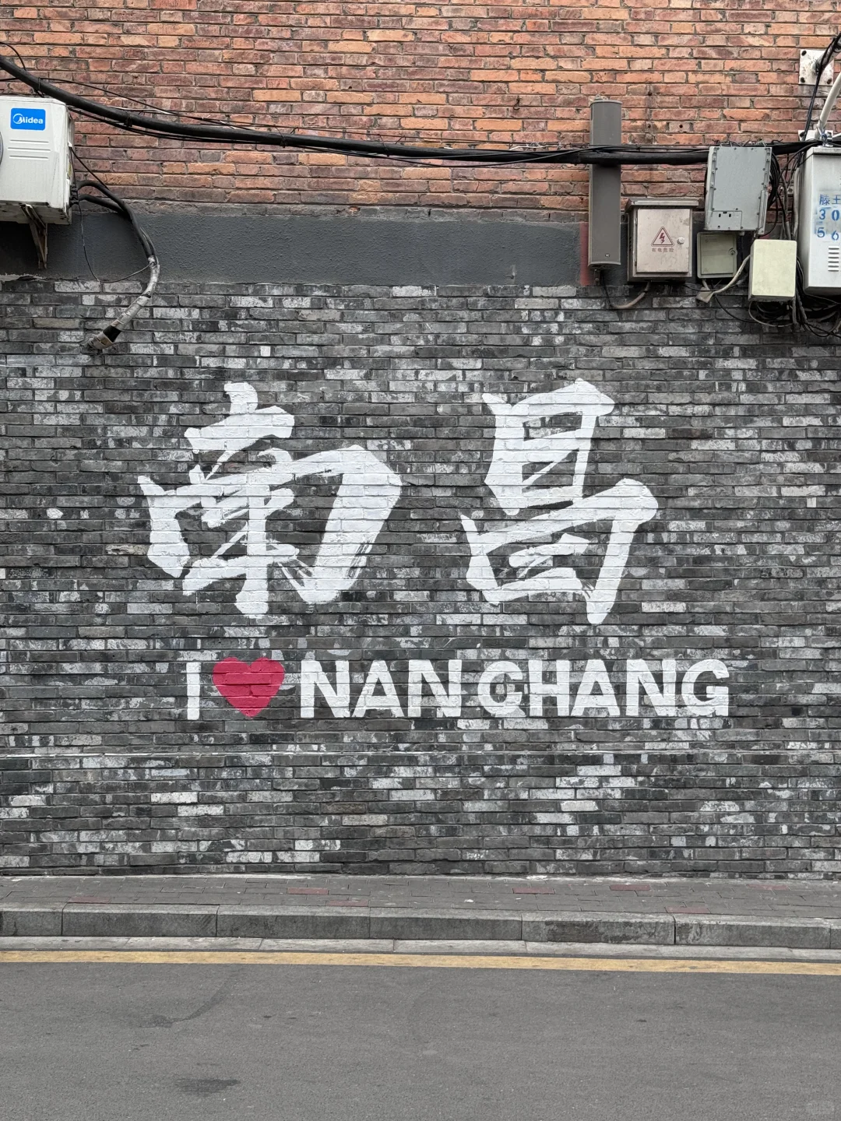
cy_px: 560
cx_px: 420
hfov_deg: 30.3
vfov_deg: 39.7
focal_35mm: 48
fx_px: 1555
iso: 64
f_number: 1.78
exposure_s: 1/199
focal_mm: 6.76
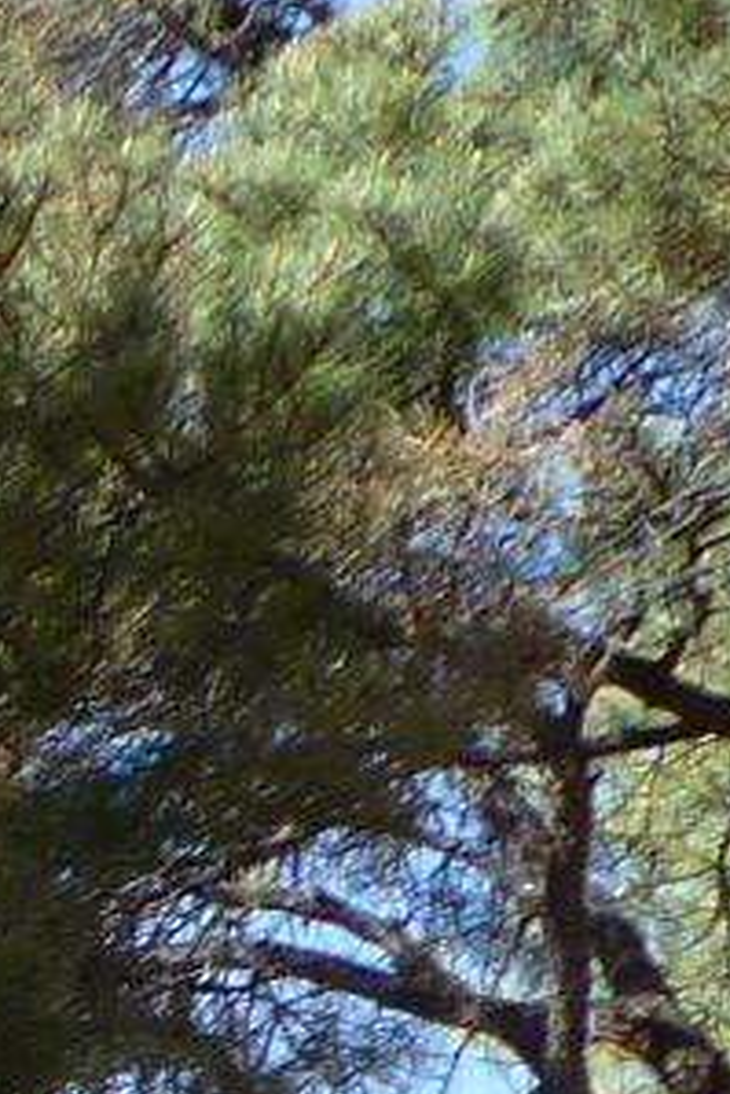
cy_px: 2485
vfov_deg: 9.3
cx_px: -2428
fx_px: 6076
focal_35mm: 200
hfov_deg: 5.7
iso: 80
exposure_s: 1/320
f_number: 3.3
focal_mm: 5
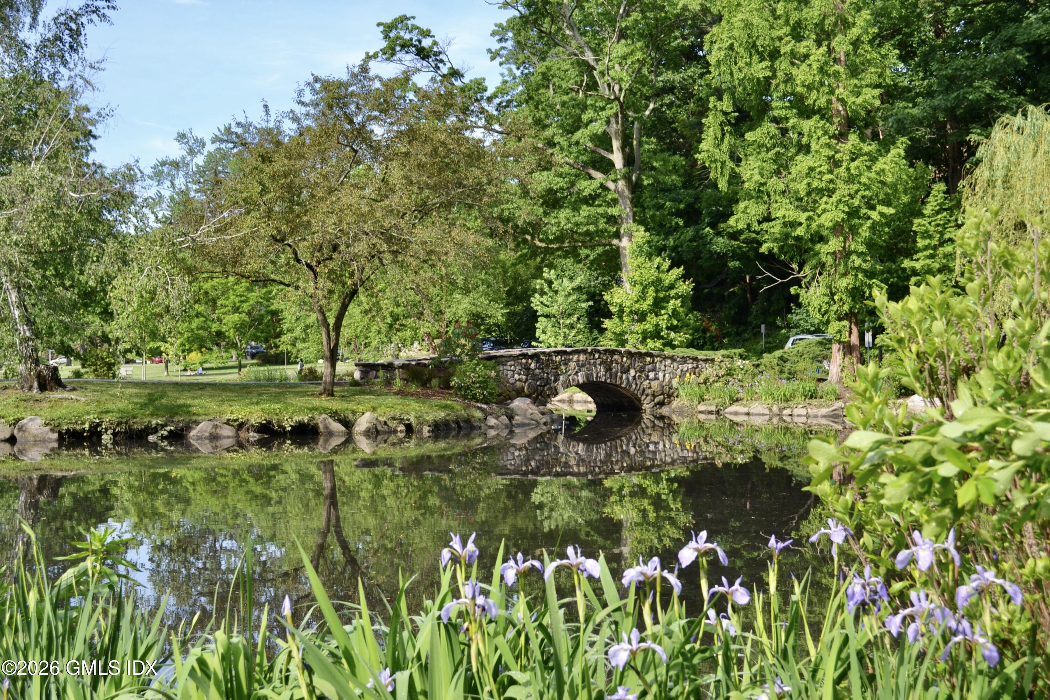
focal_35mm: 48
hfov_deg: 41.1
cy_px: 350
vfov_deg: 28.1
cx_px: 525
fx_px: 1400
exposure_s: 1/125
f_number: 8
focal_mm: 32
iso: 100
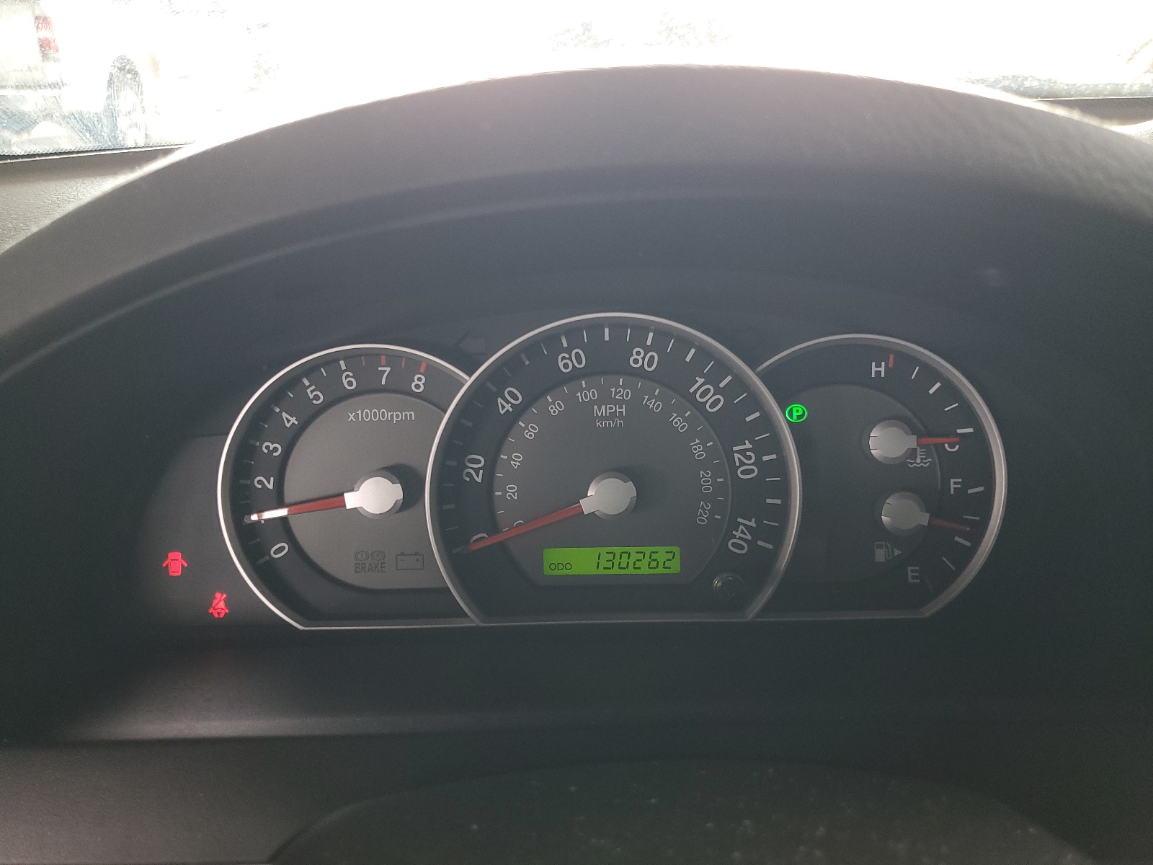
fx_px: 866
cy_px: 432
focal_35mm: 26
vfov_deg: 53.1
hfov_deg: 67.3
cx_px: 576
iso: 89
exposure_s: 1/60.2
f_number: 1.5
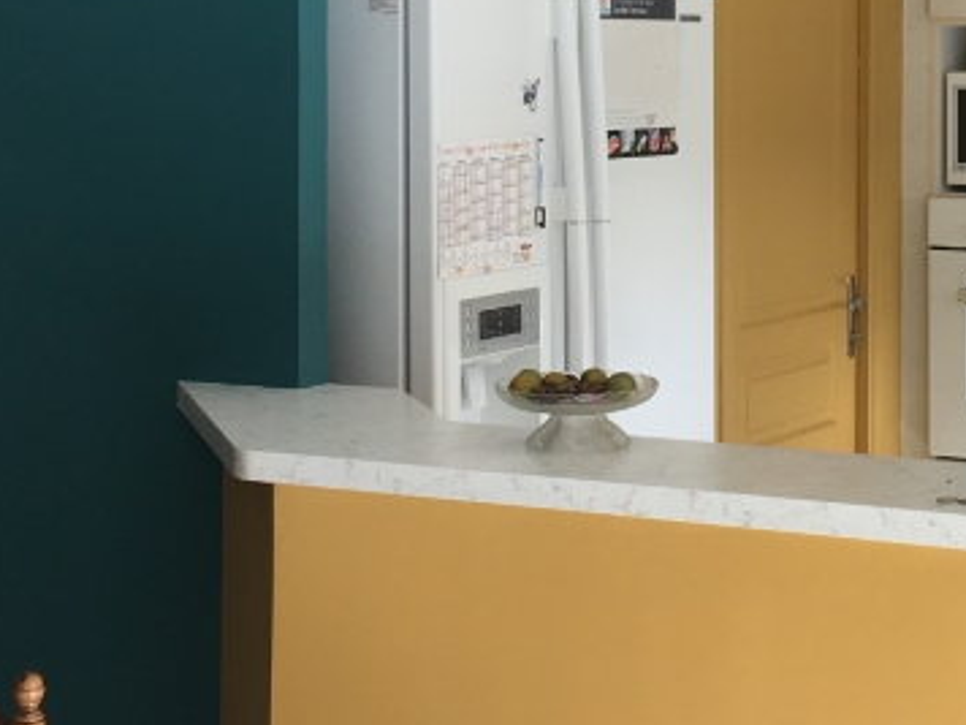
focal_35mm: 87
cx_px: 734
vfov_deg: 16.7
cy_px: 52
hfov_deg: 22.3
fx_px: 2428
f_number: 2.2
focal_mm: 4.15
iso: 32
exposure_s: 1/100
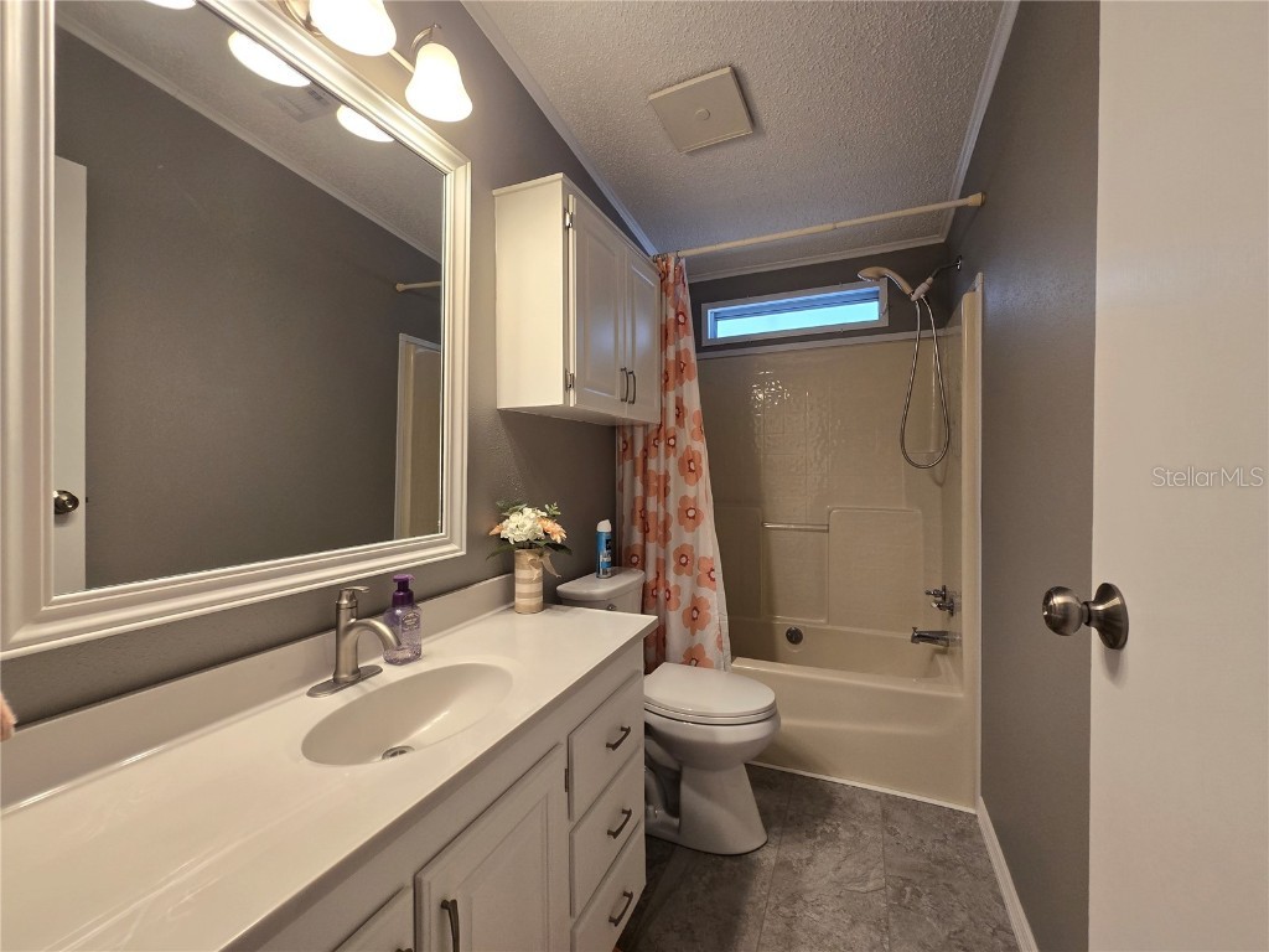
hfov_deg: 106.2
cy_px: 476
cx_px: 634
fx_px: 477
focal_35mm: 13
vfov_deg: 89.9
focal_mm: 2.2
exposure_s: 1/60
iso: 160
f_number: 2.2
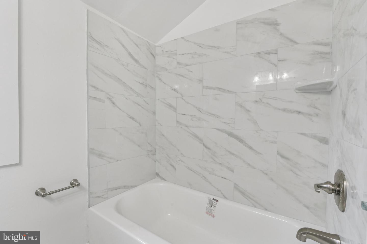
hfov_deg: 95.0
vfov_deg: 72.1
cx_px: 184
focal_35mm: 16
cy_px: 122
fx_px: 168
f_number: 10
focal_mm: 16.5
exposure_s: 1/50
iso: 500
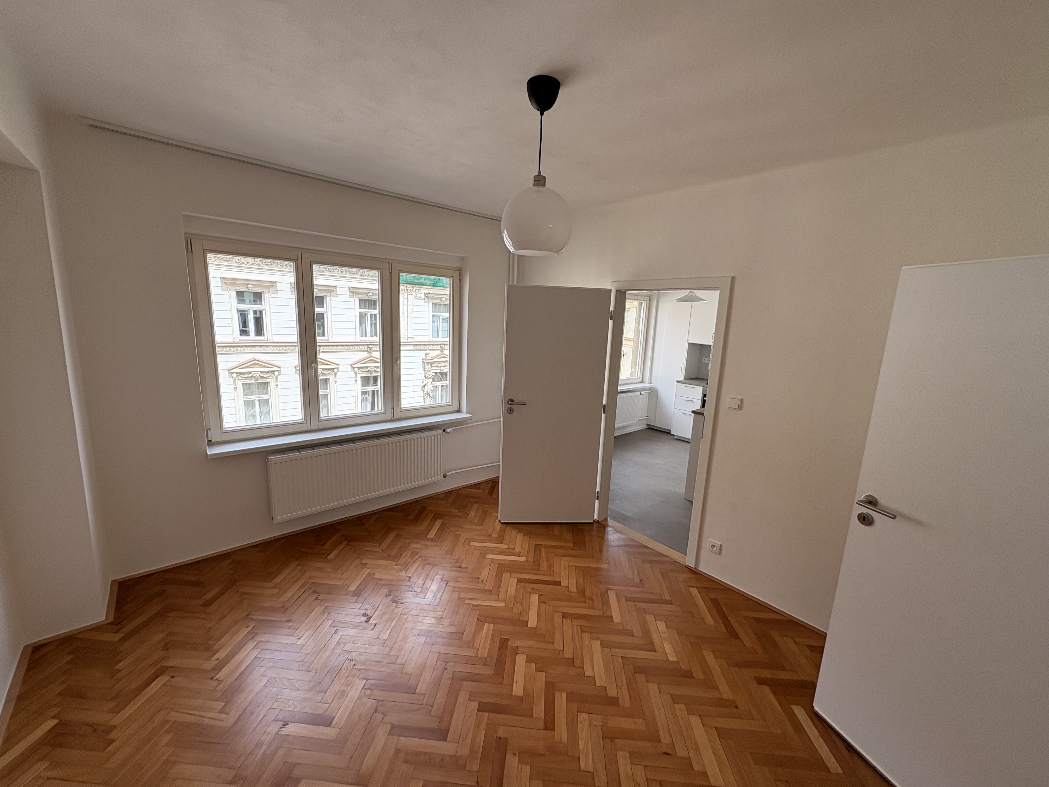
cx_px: 524
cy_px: 394
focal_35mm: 14
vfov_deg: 85.7
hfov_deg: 102.1
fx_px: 424
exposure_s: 1/390
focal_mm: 2.22
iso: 64
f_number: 2.2
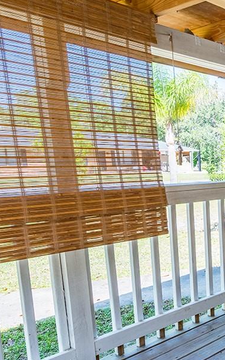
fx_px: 373
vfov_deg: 51.3
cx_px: 390
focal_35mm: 38
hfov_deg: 22.4
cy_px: 213
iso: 200
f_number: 8
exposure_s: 1/400
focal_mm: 14
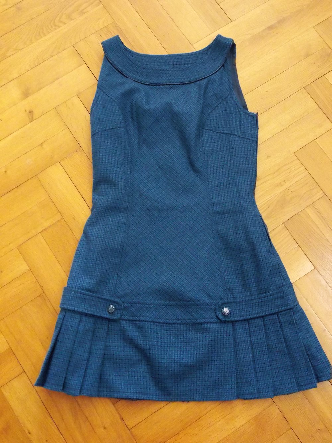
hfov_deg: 33.6
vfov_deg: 43.8
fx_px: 550
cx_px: 166
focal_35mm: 43
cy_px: 222
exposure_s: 1/40
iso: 800
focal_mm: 6.1
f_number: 3.3
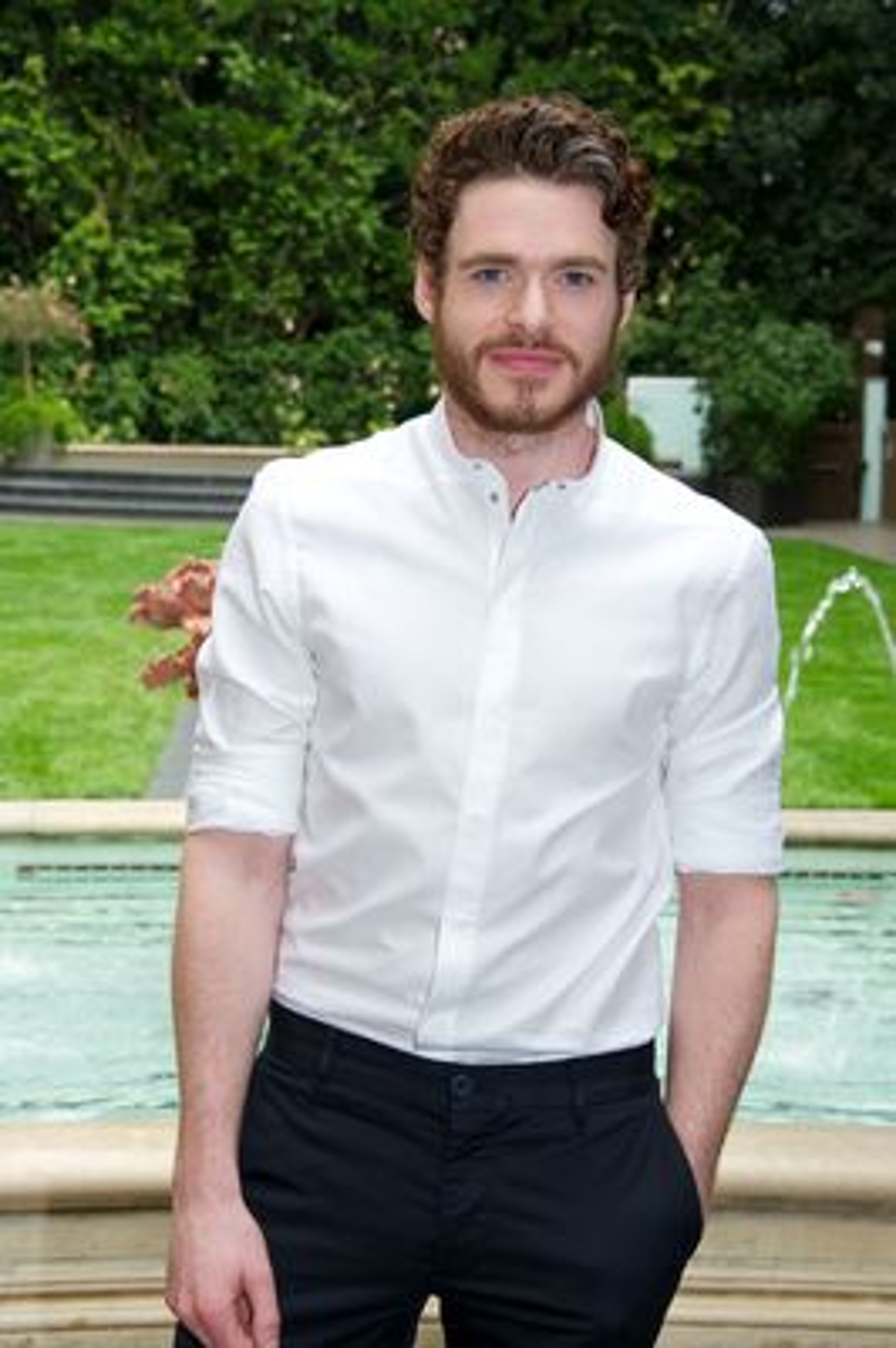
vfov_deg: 22.6
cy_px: 674
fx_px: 3366
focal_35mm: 90
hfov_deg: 15.2
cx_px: 448
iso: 400
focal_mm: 90
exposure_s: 1/60
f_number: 13
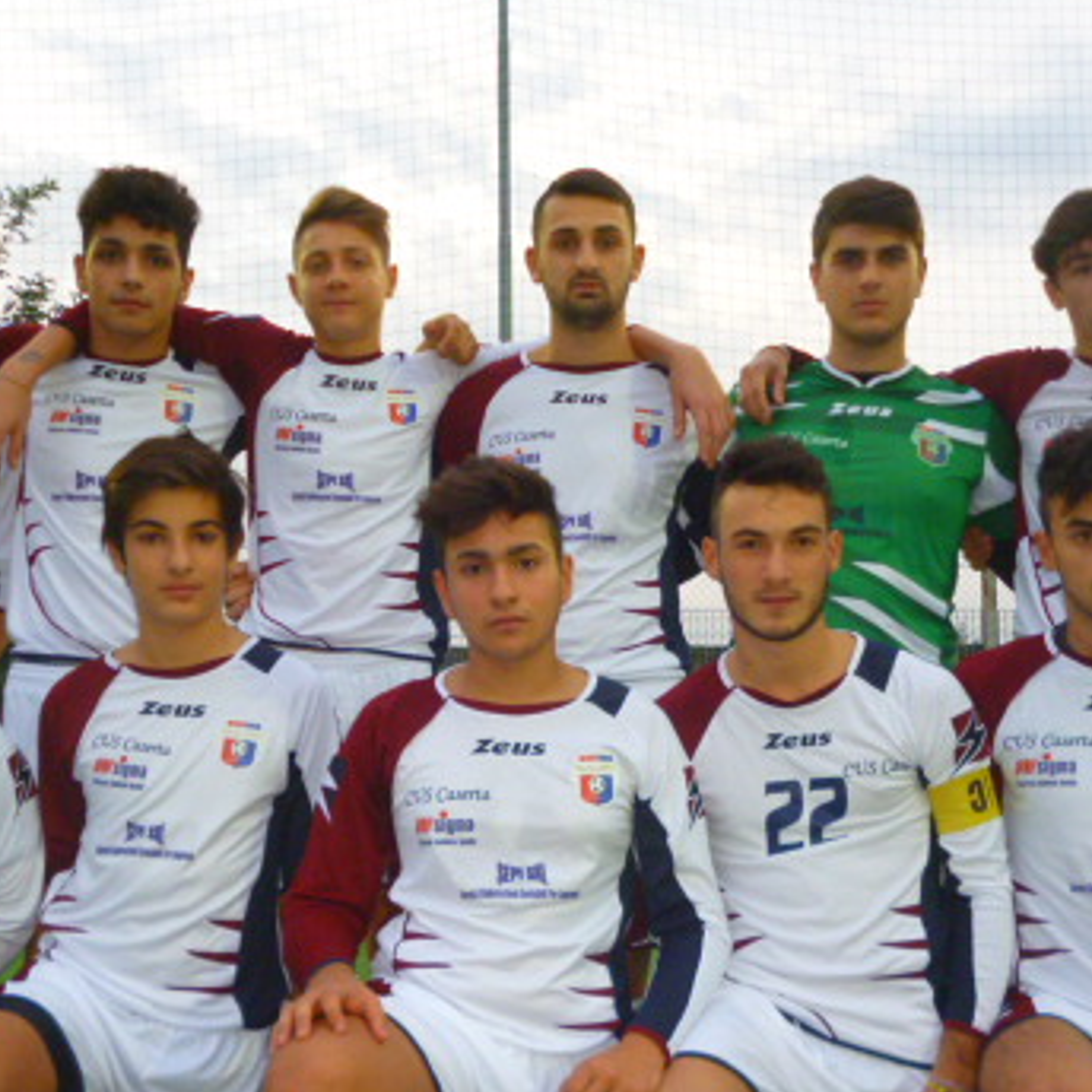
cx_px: 559
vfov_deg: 36.5
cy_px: 714
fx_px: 1642
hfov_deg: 36.8
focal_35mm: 46
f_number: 3.1
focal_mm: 5
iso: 320
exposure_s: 1/60
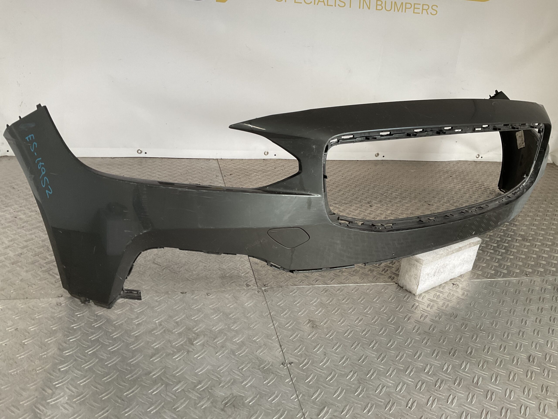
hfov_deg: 61.7
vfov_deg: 48.2
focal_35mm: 29
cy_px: 210
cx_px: 279
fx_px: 467
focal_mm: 3
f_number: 1.8
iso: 50
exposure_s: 1/50
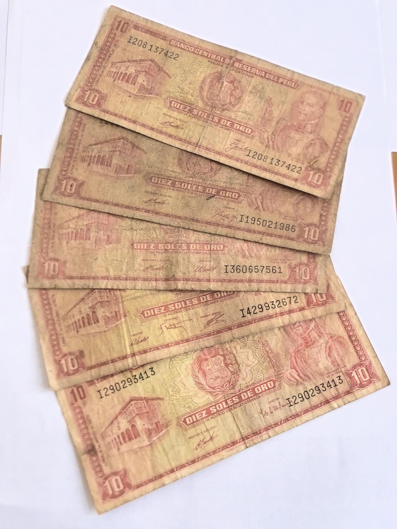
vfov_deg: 46.8
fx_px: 612
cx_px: 198
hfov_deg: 36.0
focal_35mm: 40
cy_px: 264
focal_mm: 5.75
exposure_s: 1/800
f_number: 2
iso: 640
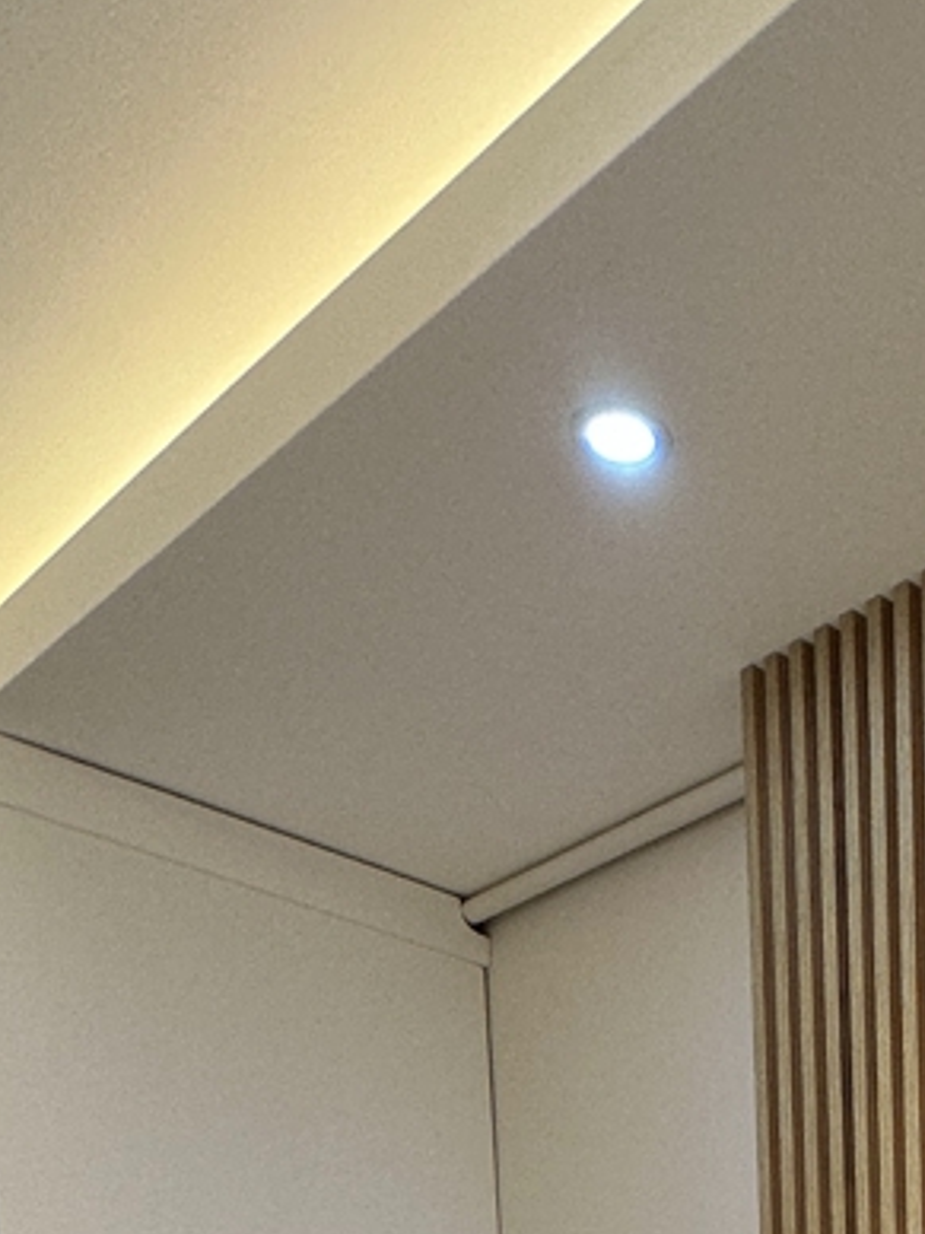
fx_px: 1853
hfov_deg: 25.2
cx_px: 1113
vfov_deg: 25.2
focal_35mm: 52
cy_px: 1962
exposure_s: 1/100
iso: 100
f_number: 2.2
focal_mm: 2.22
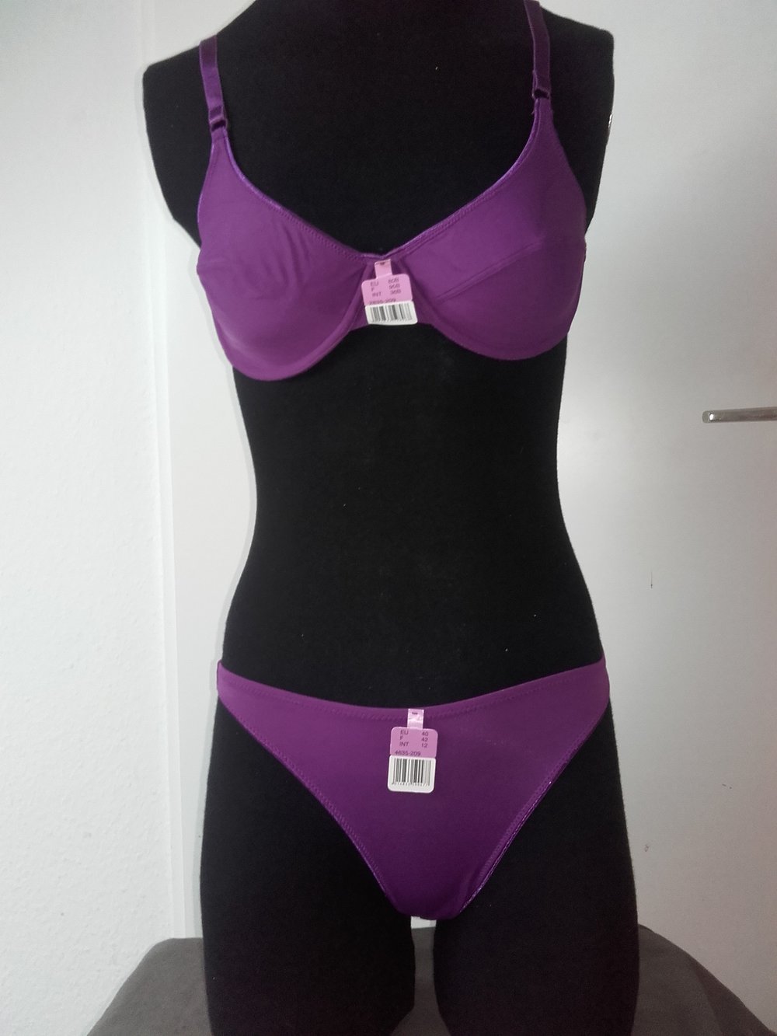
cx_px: 388
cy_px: 518
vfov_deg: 58.3
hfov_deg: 45.4
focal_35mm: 31
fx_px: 928
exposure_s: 1/25
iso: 80
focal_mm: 3.31
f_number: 2.2
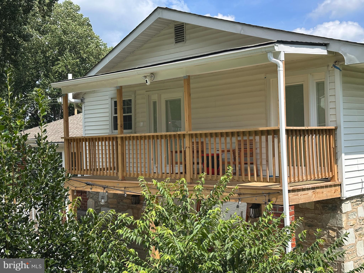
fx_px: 505
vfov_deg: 30.3
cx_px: 182
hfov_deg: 39.7
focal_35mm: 48
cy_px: 136
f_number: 1.78
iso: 64
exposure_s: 1/1953
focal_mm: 6.86
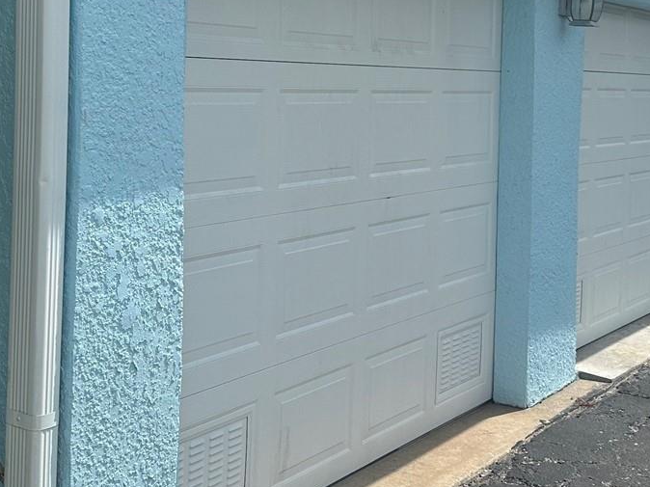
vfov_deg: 25.4
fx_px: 1070
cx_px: 361
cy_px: 137
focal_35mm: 57
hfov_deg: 33.8
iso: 80
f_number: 1.78
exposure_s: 1/8197
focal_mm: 6.86
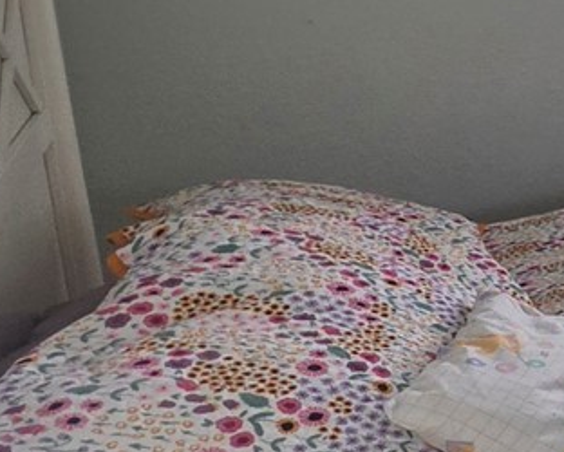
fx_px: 1086
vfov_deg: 22.5
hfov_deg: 16.0
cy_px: -14
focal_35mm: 65
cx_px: 1303
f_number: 1.9
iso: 50
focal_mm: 2.2
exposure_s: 1/120
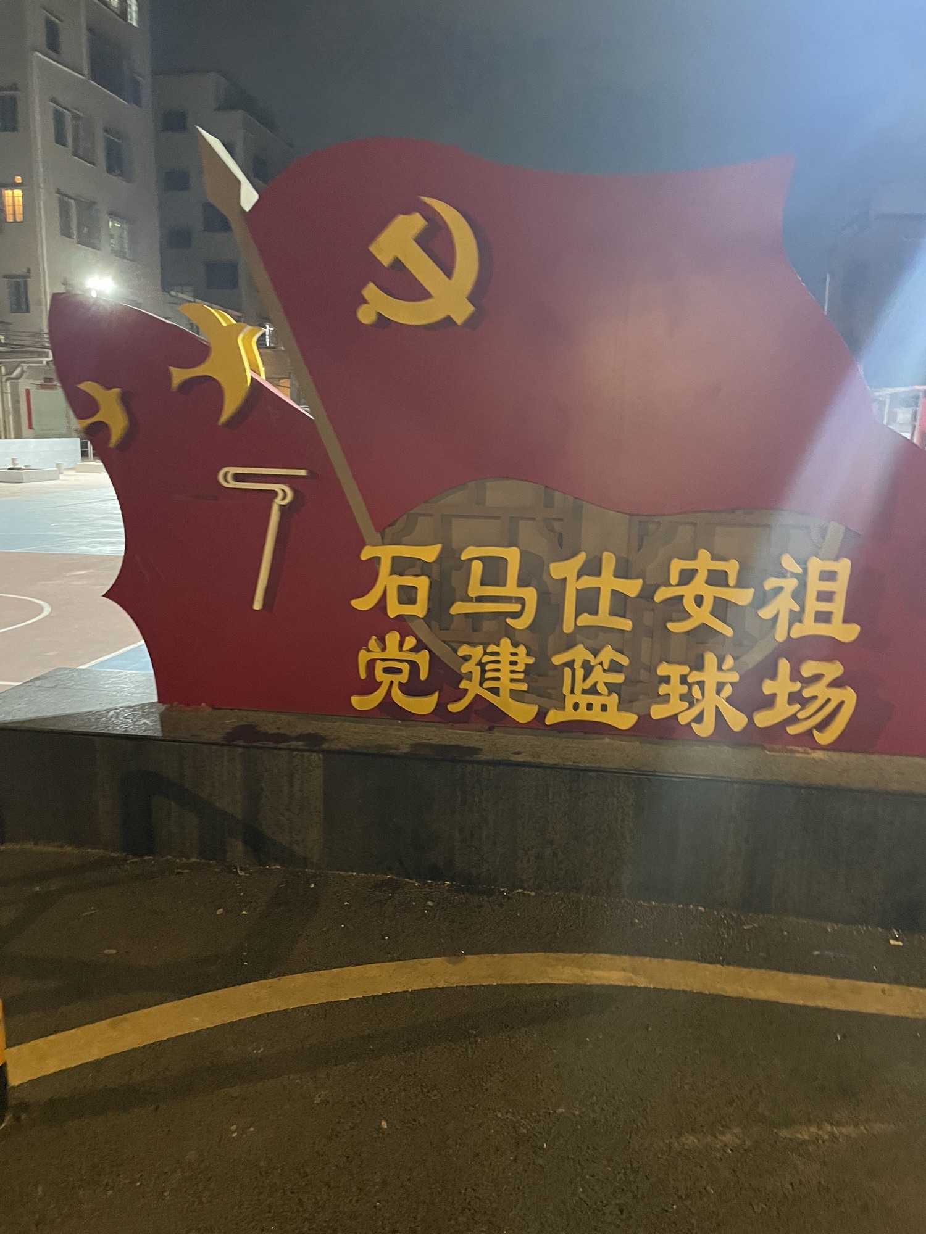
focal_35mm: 26
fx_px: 927
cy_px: 617
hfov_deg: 53.1
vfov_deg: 67.3
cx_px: 463
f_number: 1.6
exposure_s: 1/25
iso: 800
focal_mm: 4.2
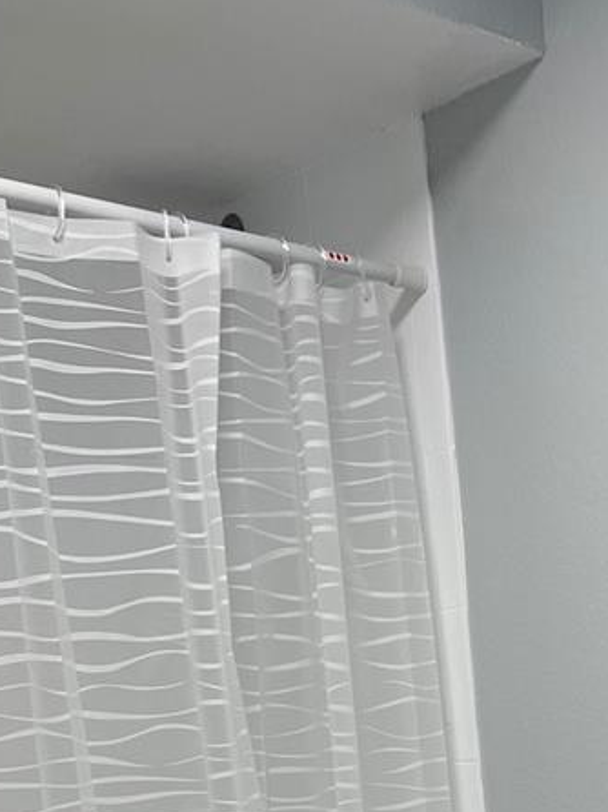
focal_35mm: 70
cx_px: 677
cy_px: 1027
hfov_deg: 20.0
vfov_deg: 24.6
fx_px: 1641
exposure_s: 1/120
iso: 50
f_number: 1.5
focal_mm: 5.7
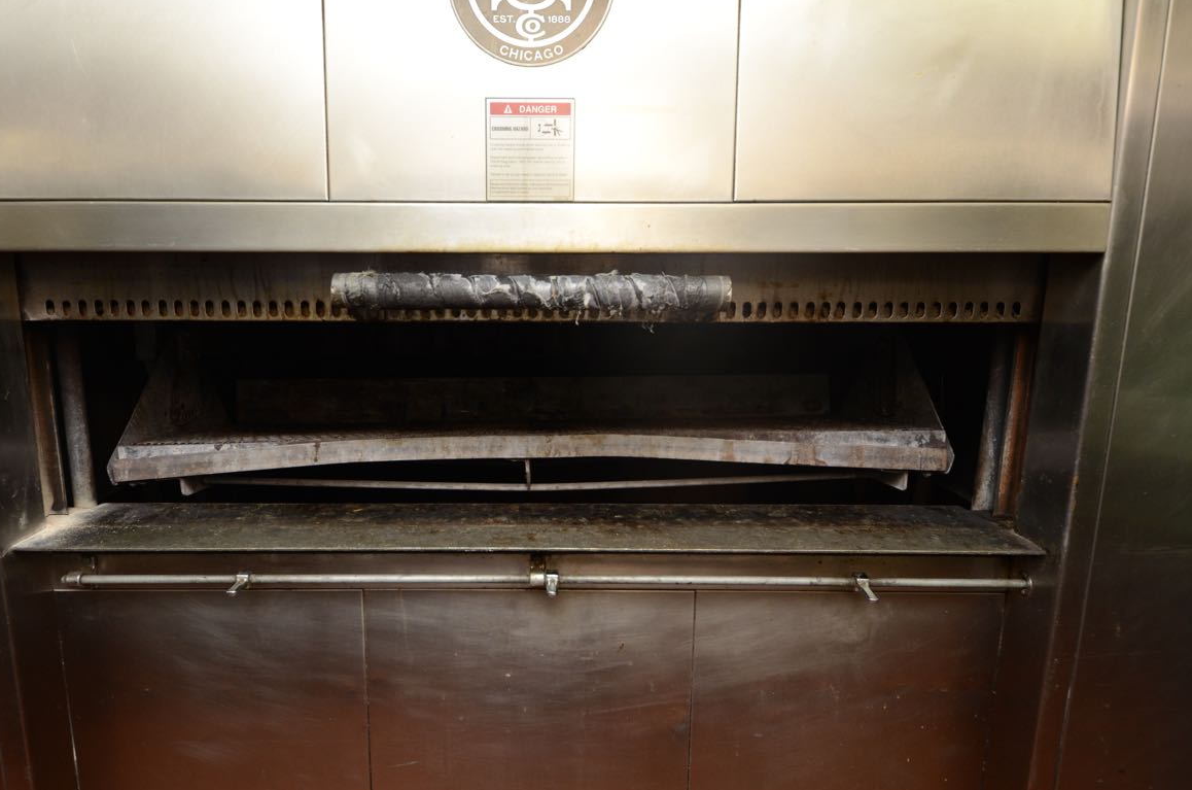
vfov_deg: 58.0
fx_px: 712
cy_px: 410
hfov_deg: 79.6
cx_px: 535
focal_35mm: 22
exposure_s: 1/60
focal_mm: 13
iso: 640
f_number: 6.3
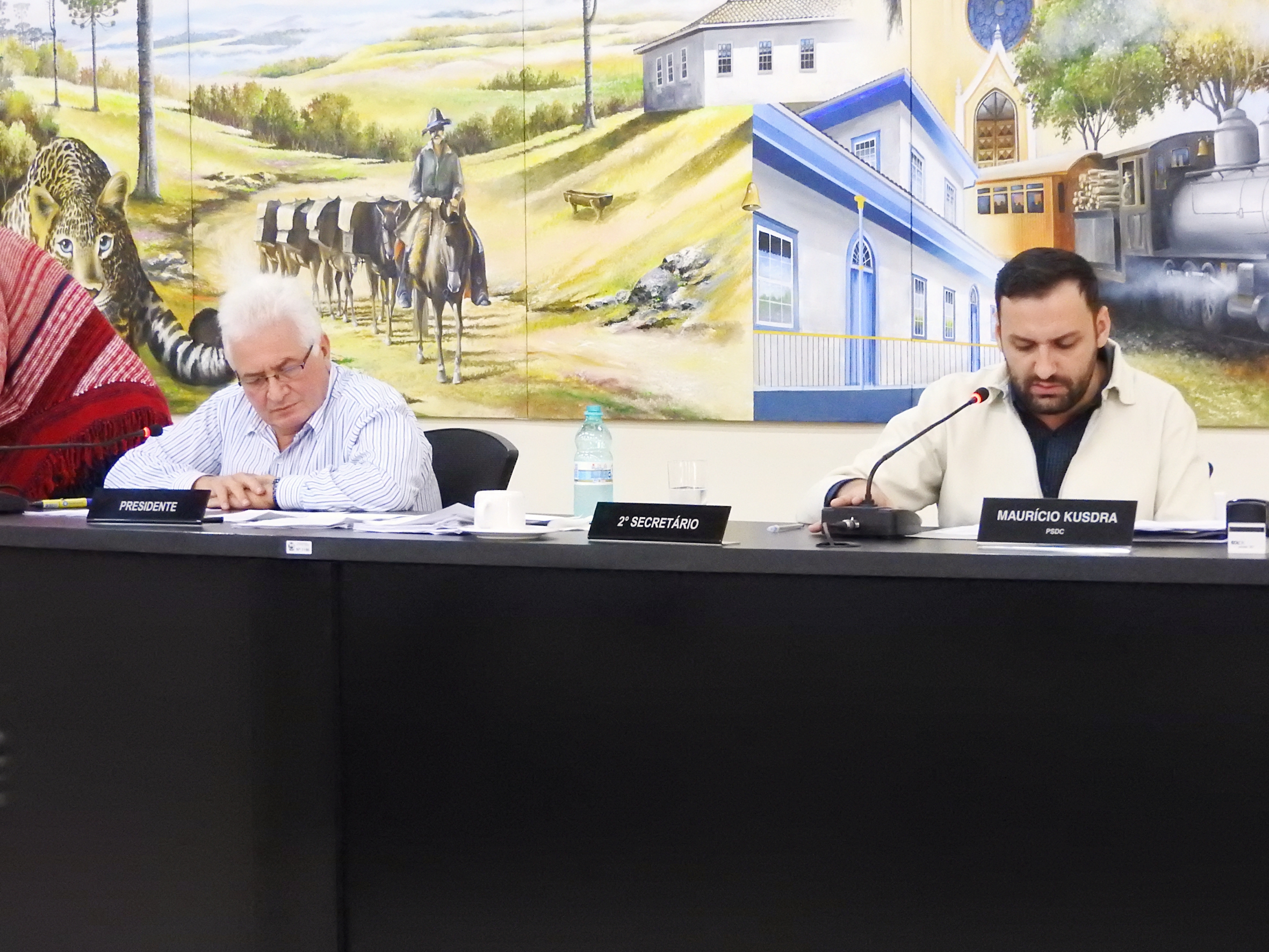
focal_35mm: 95
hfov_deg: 20.6
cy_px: 476
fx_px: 3483
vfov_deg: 15.6
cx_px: 634
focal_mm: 17
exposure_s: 1/25
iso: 1600
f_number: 4.8
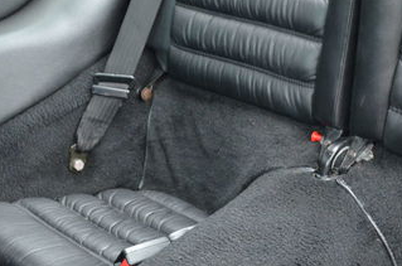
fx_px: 724
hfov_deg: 30.3
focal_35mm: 65
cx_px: 316
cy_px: 134
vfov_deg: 20.8
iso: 800
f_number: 4
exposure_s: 1/60
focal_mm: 18
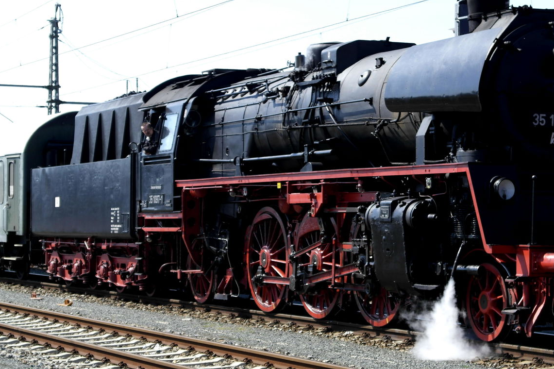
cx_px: 319
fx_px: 1661
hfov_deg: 18.9
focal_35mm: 108
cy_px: 181
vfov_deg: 12.7
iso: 100
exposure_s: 1/200
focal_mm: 50
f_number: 5.6
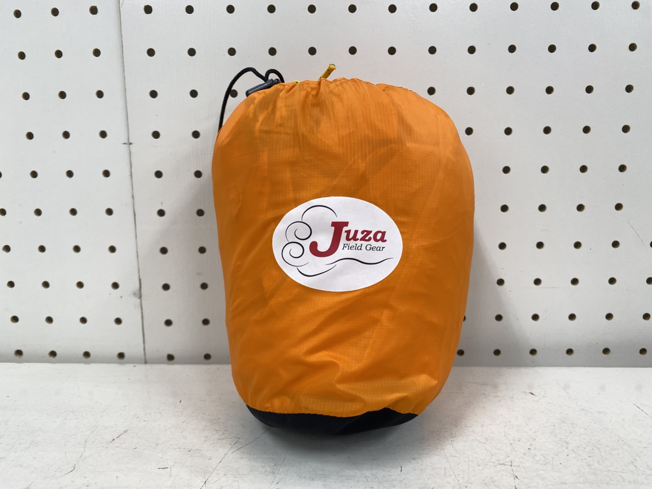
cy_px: 244
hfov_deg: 67.3
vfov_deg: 53.1
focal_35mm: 26
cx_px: 326
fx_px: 490
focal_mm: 4.25
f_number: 1.8
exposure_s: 1/100
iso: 64
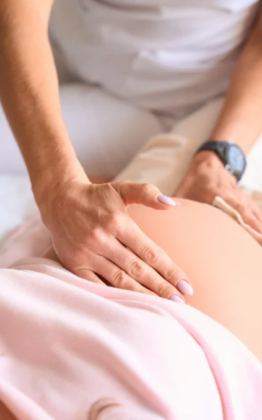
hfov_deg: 12.1
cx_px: 82
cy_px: 209
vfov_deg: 19.3
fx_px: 1234
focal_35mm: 108
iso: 800
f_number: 2.8
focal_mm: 70
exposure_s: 1/250
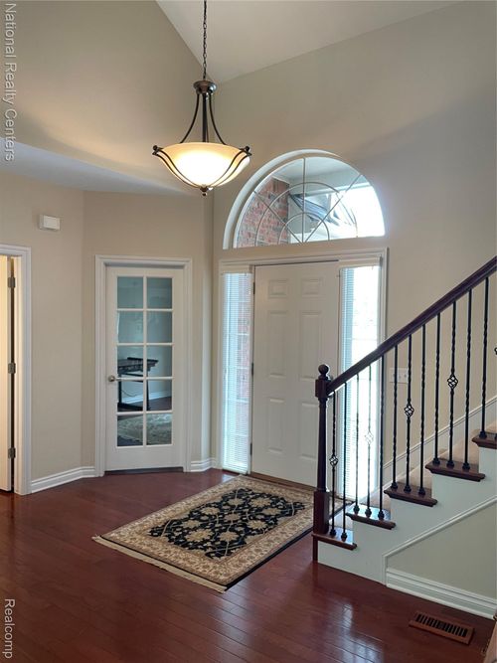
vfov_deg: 67.3
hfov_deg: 53.0
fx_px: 498
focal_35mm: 26
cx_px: 248
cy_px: 332
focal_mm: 4.2
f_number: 1.6
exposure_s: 1/60
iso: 200
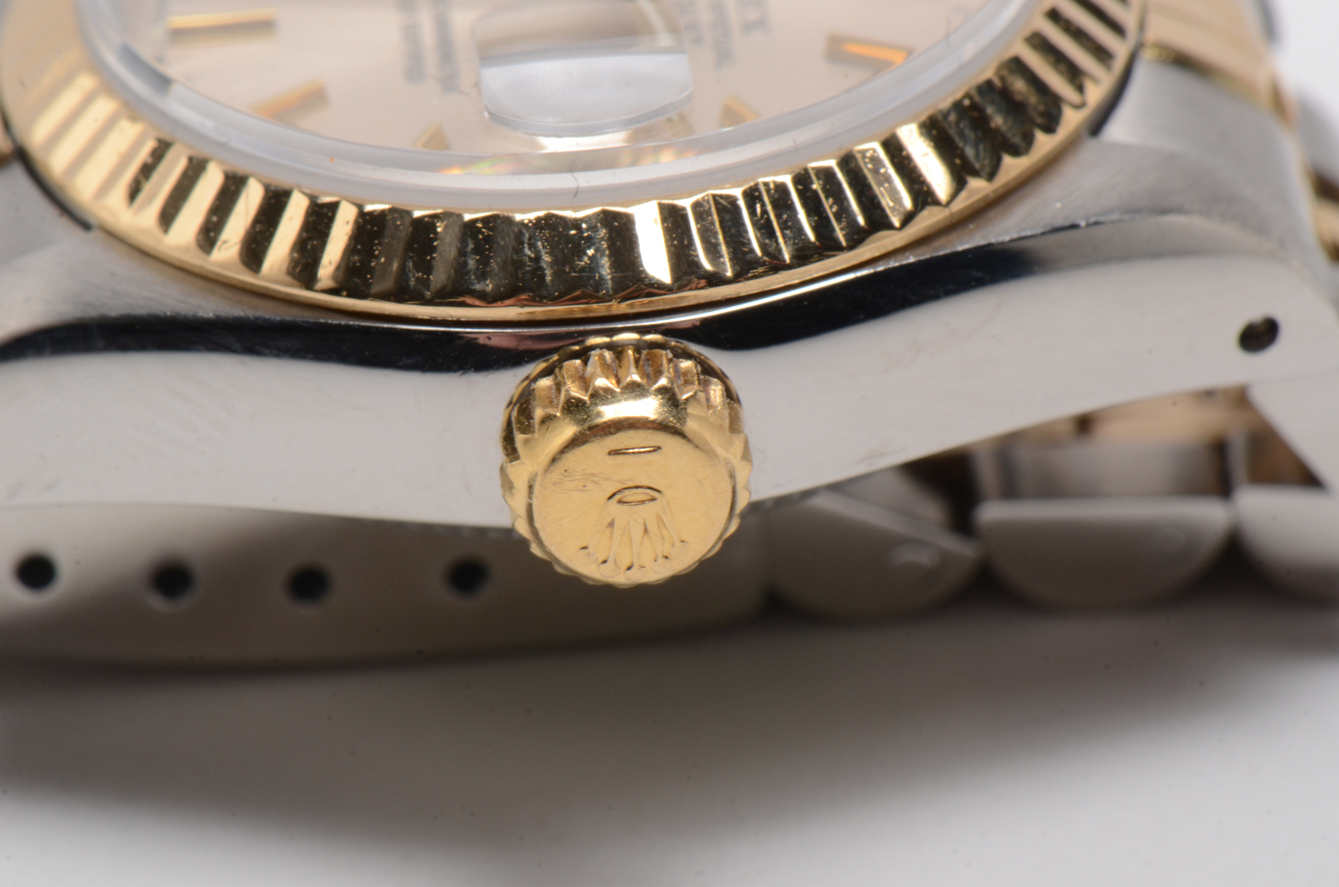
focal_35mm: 128
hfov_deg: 16.1
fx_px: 4732
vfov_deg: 10.7
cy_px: 444
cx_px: 670
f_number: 25
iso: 400
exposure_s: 1/125
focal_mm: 85
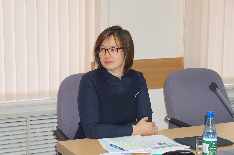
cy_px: 78
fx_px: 536
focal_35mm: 82
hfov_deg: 24.6
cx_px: 117
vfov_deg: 16.5
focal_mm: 55
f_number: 5.6
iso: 800
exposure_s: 1/160
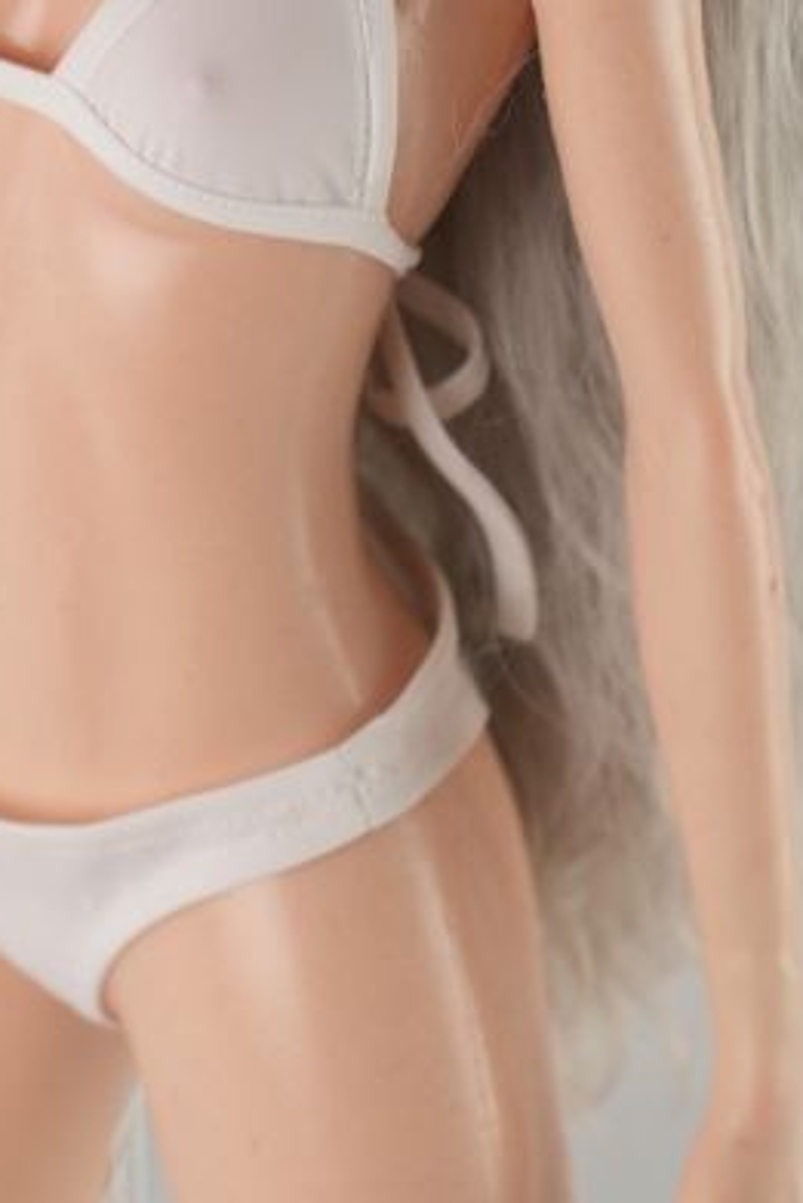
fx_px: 5382
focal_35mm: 161
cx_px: 265
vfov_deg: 12.7
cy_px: 178
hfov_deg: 8.5
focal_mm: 70
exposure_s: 1/125
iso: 320
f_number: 4
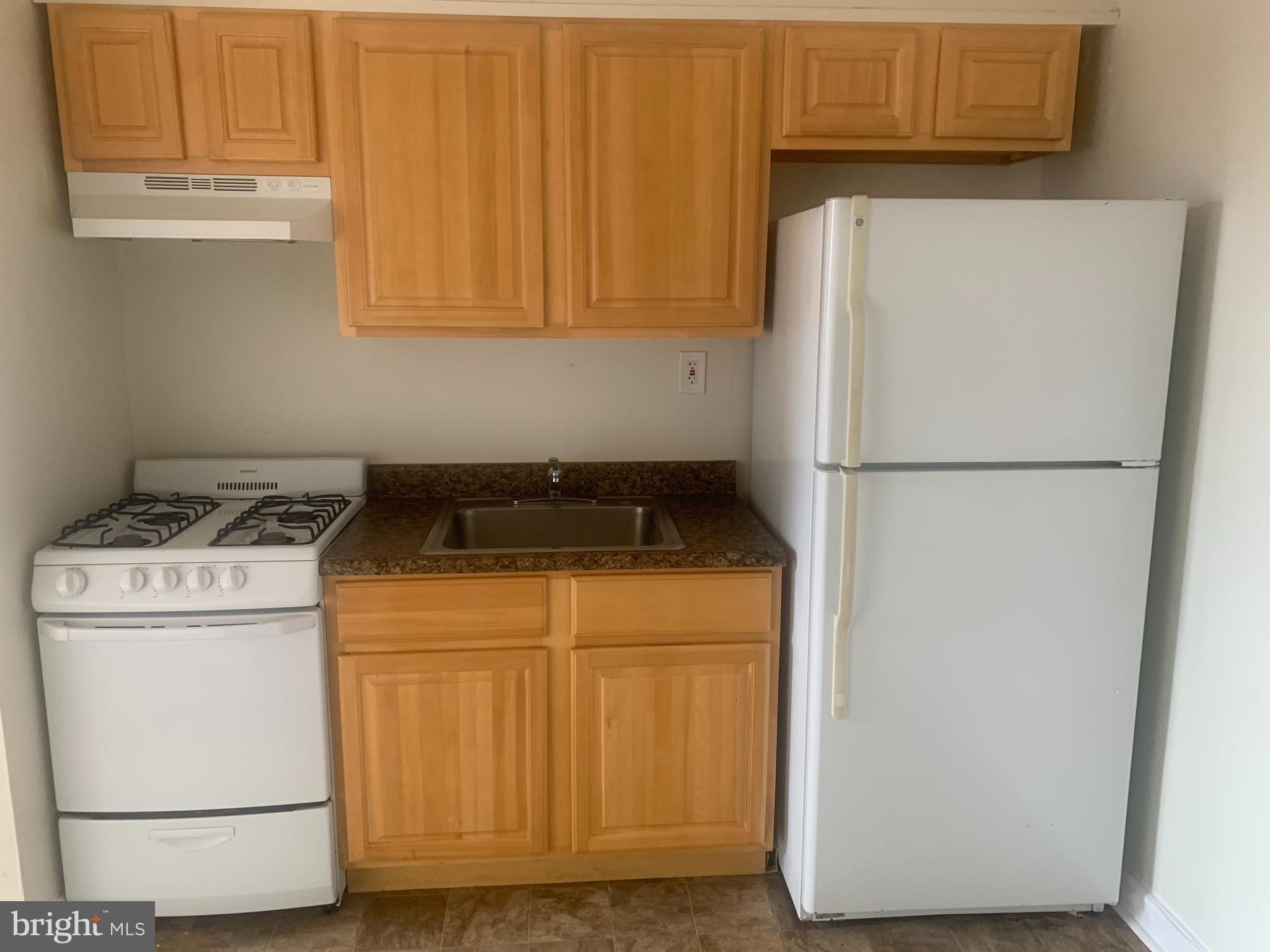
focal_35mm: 26
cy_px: 476
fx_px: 954
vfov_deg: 53.1
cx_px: 635
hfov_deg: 67.3
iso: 125
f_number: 1.8
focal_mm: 4.25
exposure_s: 1/60
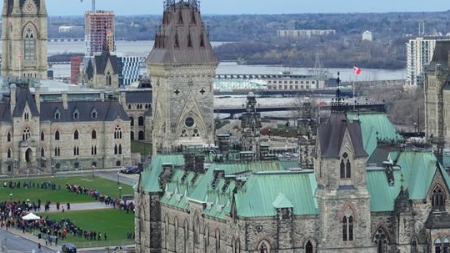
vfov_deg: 7.0
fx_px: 2063
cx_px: 238
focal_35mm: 173
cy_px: 18
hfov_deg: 12.4
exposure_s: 1/5000
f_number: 2.8
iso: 800
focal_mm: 87
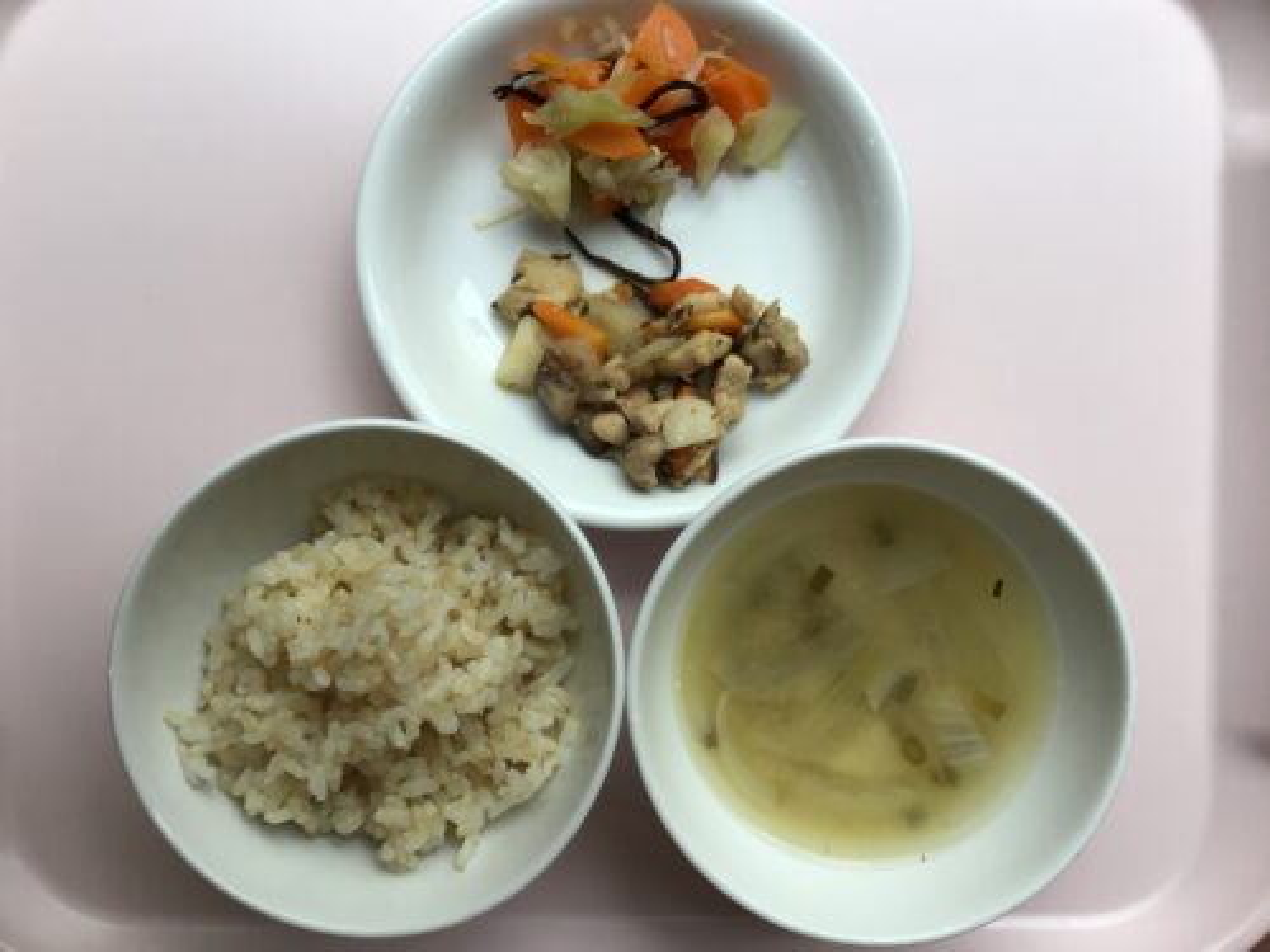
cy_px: 476
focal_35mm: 31
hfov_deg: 58.4
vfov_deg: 45.4
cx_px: 635
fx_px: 1137
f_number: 2.4
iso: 32
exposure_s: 1/120
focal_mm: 3.3
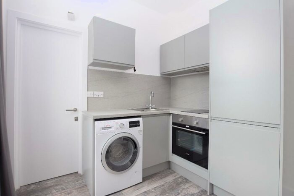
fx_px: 141
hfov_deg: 92.4
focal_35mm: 17
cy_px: 98
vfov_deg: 69.7
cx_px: 147
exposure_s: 1/20
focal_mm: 11.5
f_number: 5.6
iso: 280
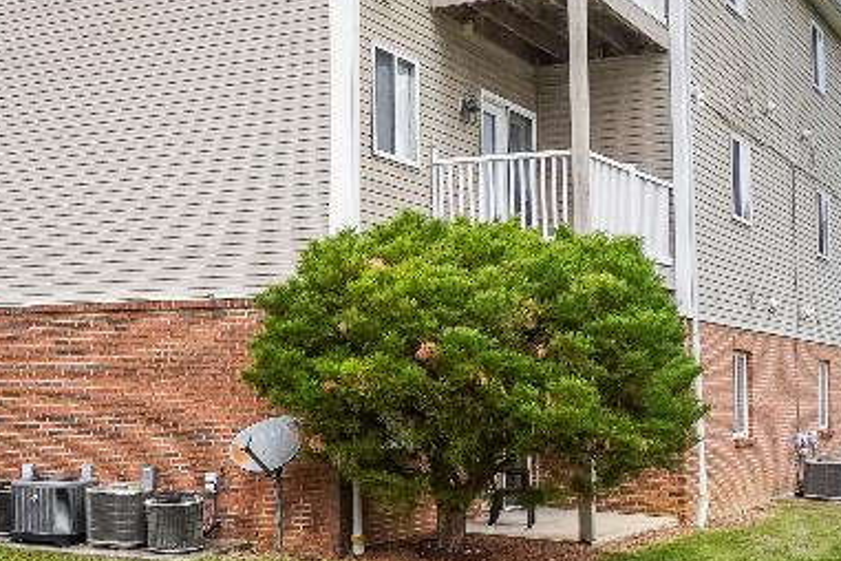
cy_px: 296
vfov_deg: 23.0
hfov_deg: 31.8
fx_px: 1378
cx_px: 38
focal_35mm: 59
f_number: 6.3
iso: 100
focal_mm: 10
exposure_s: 1/60
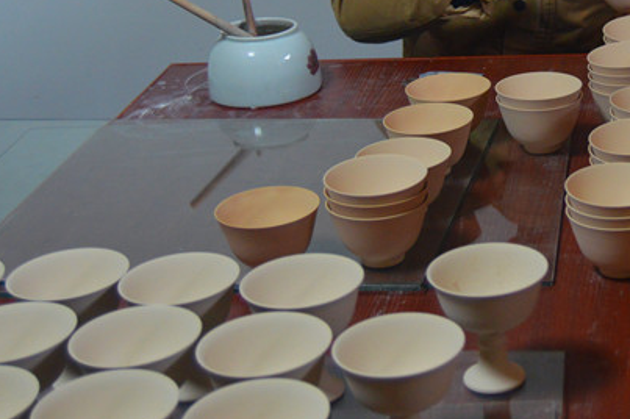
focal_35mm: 87
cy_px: 20
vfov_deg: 15.4
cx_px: 583
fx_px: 1521
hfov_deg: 22.7
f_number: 4
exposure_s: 1/60
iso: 900
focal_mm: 26
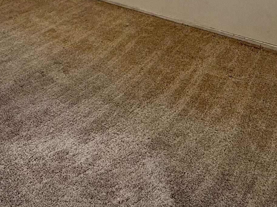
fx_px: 376
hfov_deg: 38.6
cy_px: -100
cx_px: 49
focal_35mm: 47
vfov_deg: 24.4
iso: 100
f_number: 2.2
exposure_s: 1/120
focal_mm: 2.22
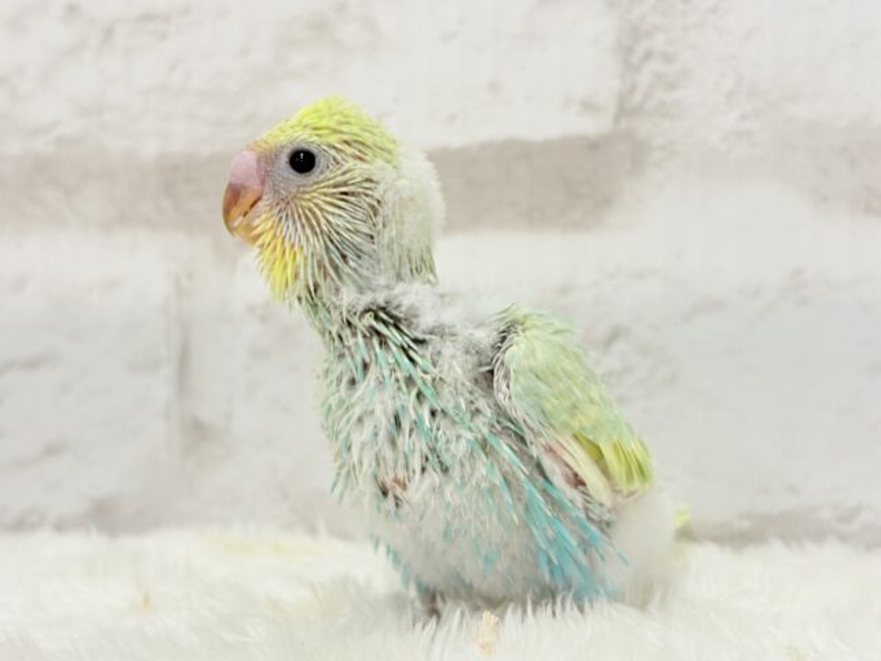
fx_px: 1323
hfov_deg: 36.8
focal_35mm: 52
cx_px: 440
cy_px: 330
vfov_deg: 28.0
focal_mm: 5.96
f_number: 1.6
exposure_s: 1/50
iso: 40
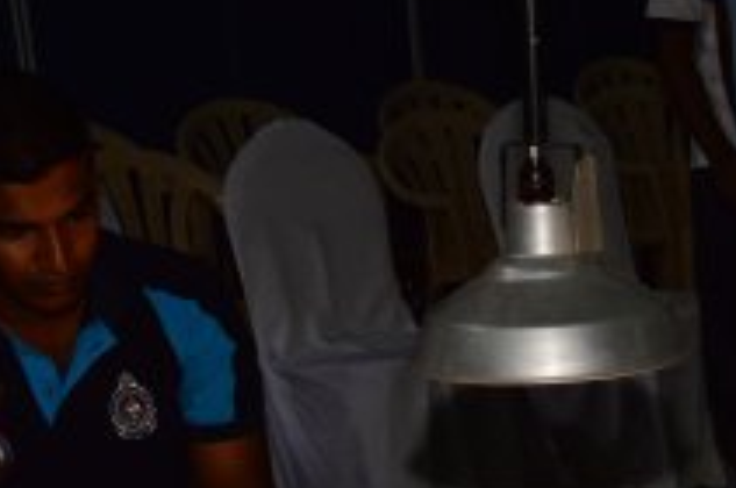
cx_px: 677
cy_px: 547
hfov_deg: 18.1
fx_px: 2266
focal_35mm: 111
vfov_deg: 12.1
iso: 400
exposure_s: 1/80
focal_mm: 26
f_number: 5.6
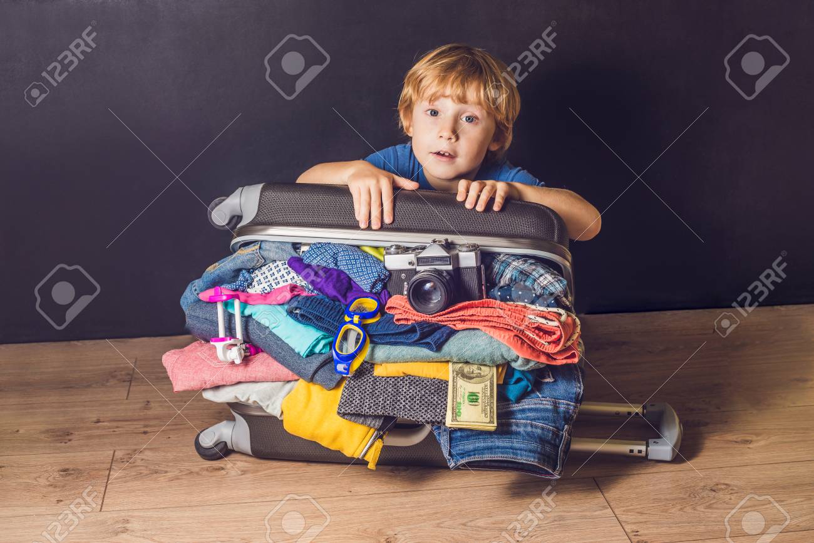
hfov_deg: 39.6
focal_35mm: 50
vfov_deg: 27.0
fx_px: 1131
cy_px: 272
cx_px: 407
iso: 100
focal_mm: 50
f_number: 7.1
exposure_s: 1/125
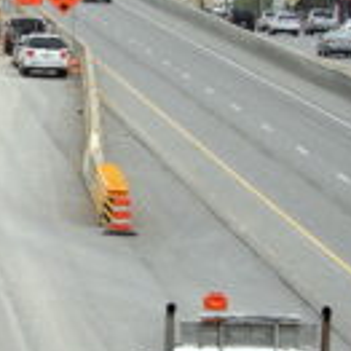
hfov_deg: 4.8
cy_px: 145
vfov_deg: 4.8
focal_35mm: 365
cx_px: 0
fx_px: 4187
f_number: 5
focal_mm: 24.1
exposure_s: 1/640
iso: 80
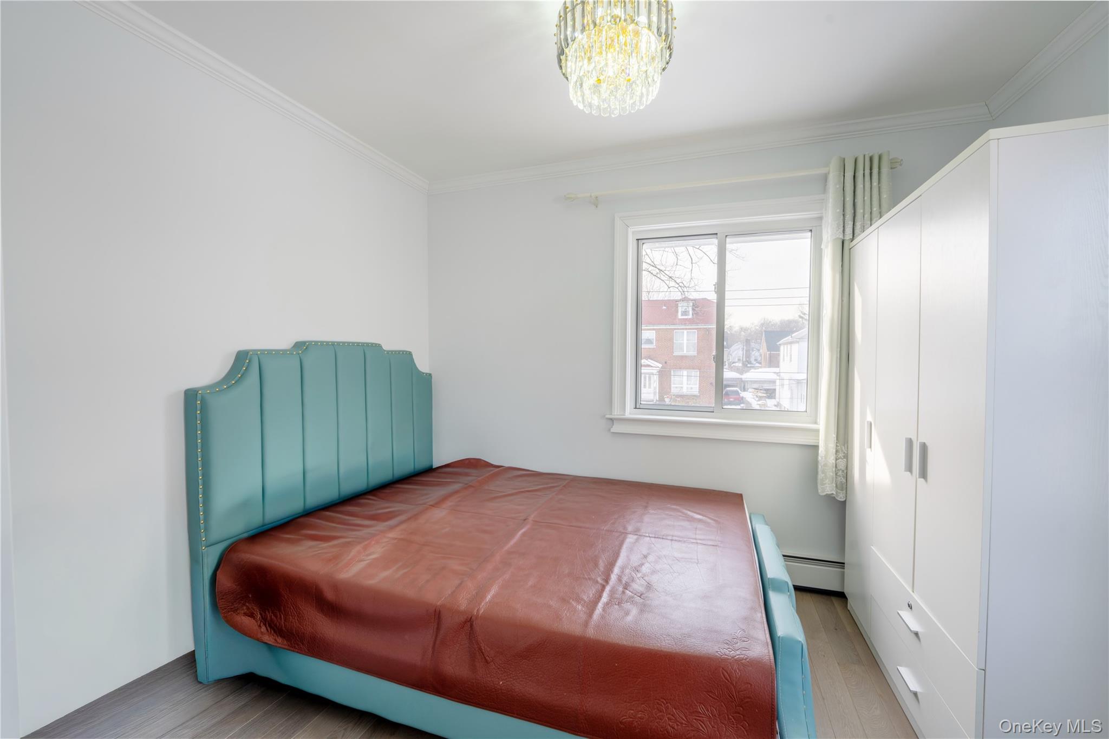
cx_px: 554
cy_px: 370
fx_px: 431
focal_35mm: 14
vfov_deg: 81.2
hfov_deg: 104.3
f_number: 10
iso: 100
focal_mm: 14
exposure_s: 1/60
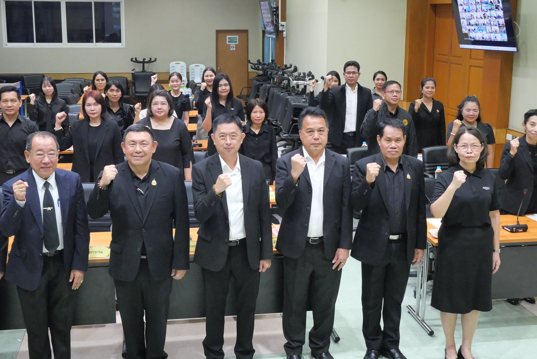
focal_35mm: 44
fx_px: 657
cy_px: 148
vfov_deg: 30.5
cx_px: 280
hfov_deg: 44.5
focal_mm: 18
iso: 3200
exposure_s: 1/30
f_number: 6.3
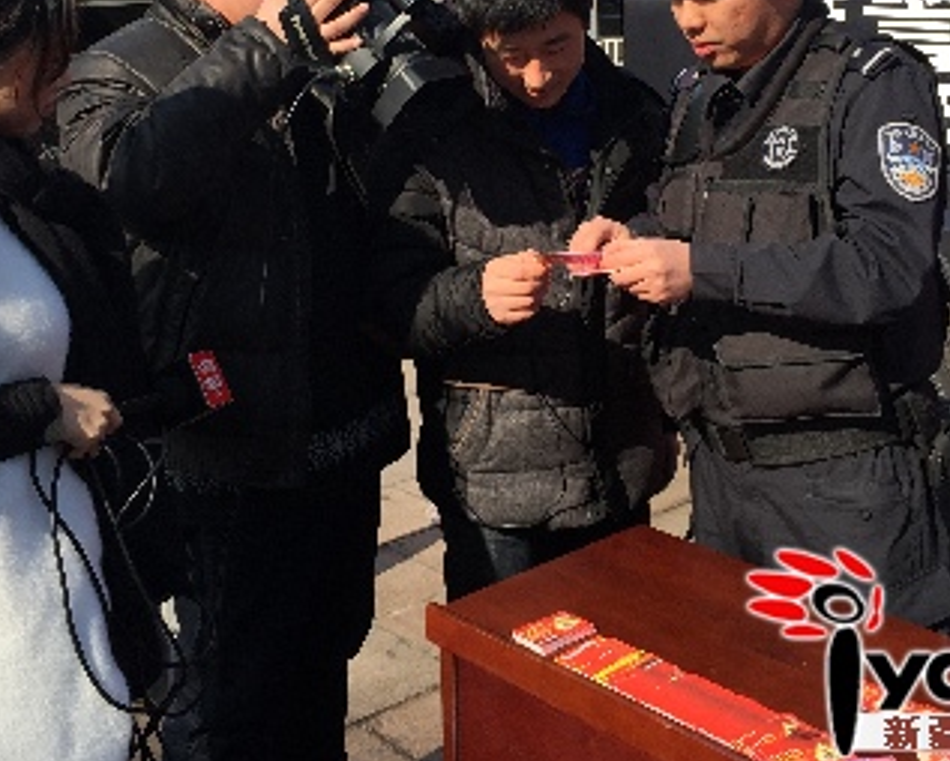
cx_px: 463
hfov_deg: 38.0
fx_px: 1379
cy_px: 186
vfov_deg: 30.3
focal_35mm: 49
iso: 32
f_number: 2.2
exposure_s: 1/1364
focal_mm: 4.15
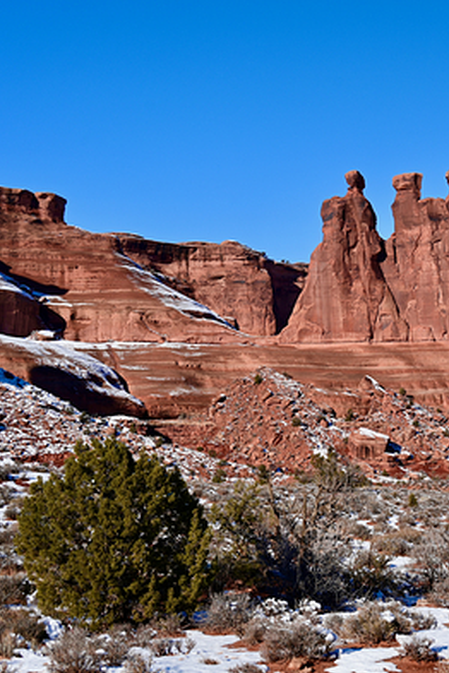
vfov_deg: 32.9
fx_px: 1141
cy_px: 337
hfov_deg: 21.6
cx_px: 432
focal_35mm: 61
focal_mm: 40
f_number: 7.1
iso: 100
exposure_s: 1/200
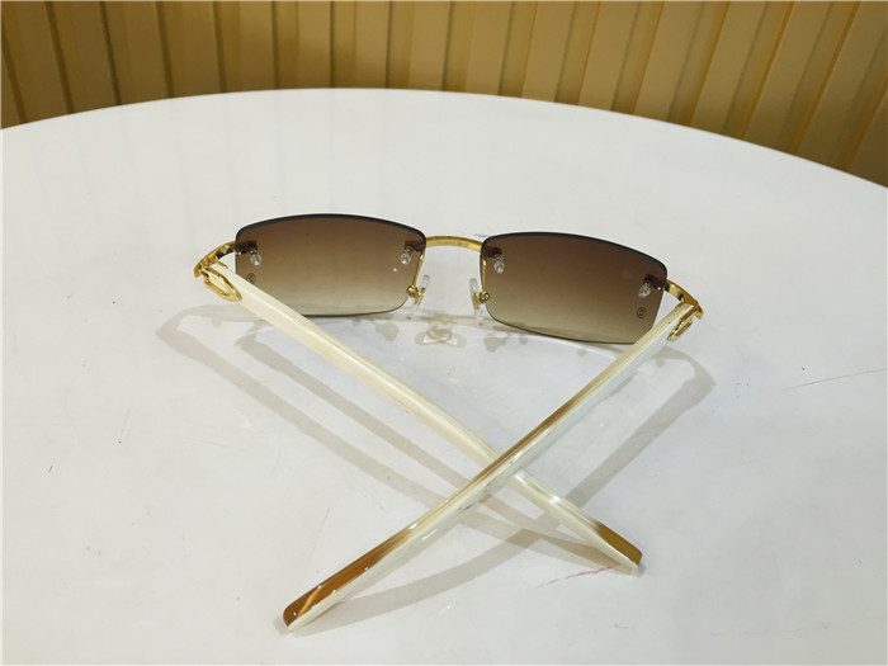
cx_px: 444
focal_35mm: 29
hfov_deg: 61.7
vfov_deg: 48.2
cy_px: 333
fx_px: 744
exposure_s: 1/33
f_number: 2.2
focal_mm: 4.15
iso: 100
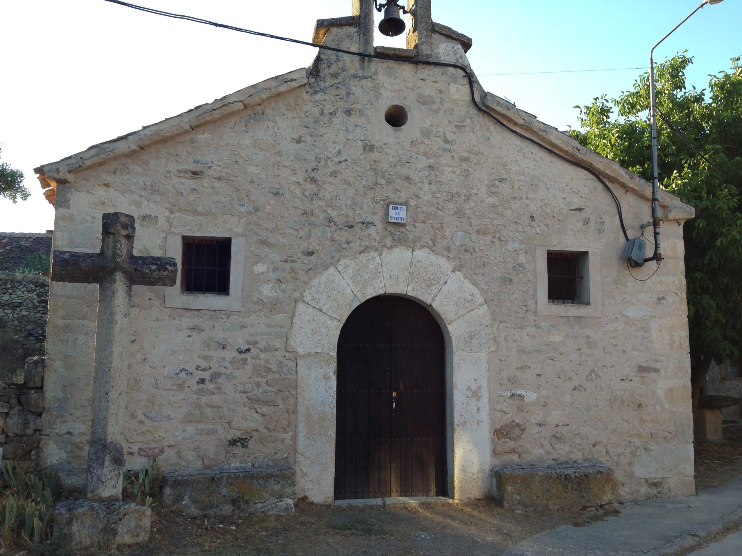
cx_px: 371
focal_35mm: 33
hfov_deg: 55.4
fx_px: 707
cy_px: 278
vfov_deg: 42.9
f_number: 2.4
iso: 50
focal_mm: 4.13
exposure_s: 1/246
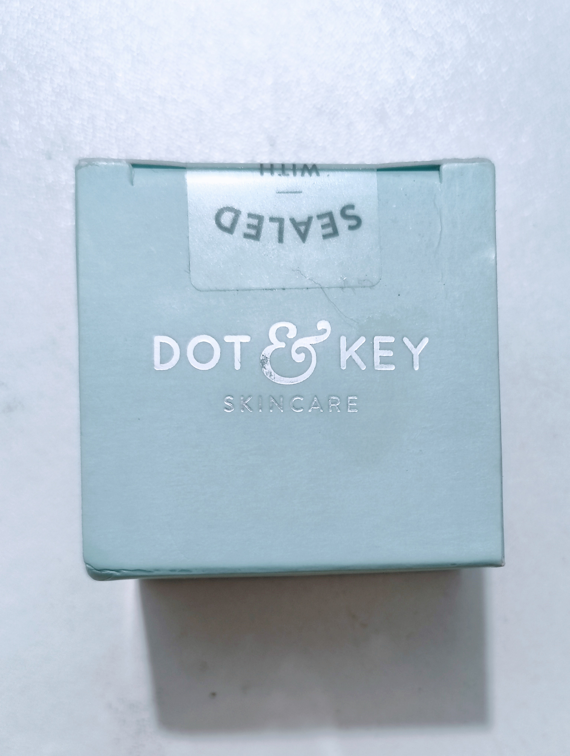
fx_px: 1095
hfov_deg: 29.2
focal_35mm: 50
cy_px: 378
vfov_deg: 38.1
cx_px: 285
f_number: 1.87
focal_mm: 5.56
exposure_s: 1/50
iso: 681
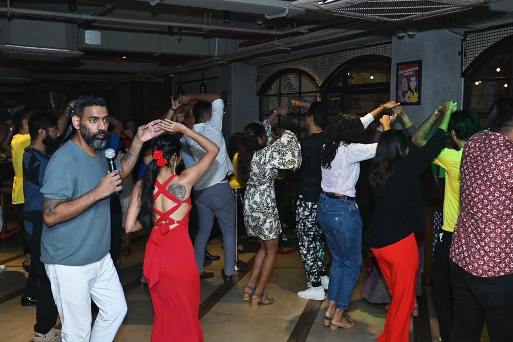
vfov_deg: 36.9
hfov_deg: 53.1
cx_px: 256
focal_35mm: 36
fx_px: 513
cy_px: 171
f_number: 4
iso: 320
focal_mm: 24
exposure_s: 1/100
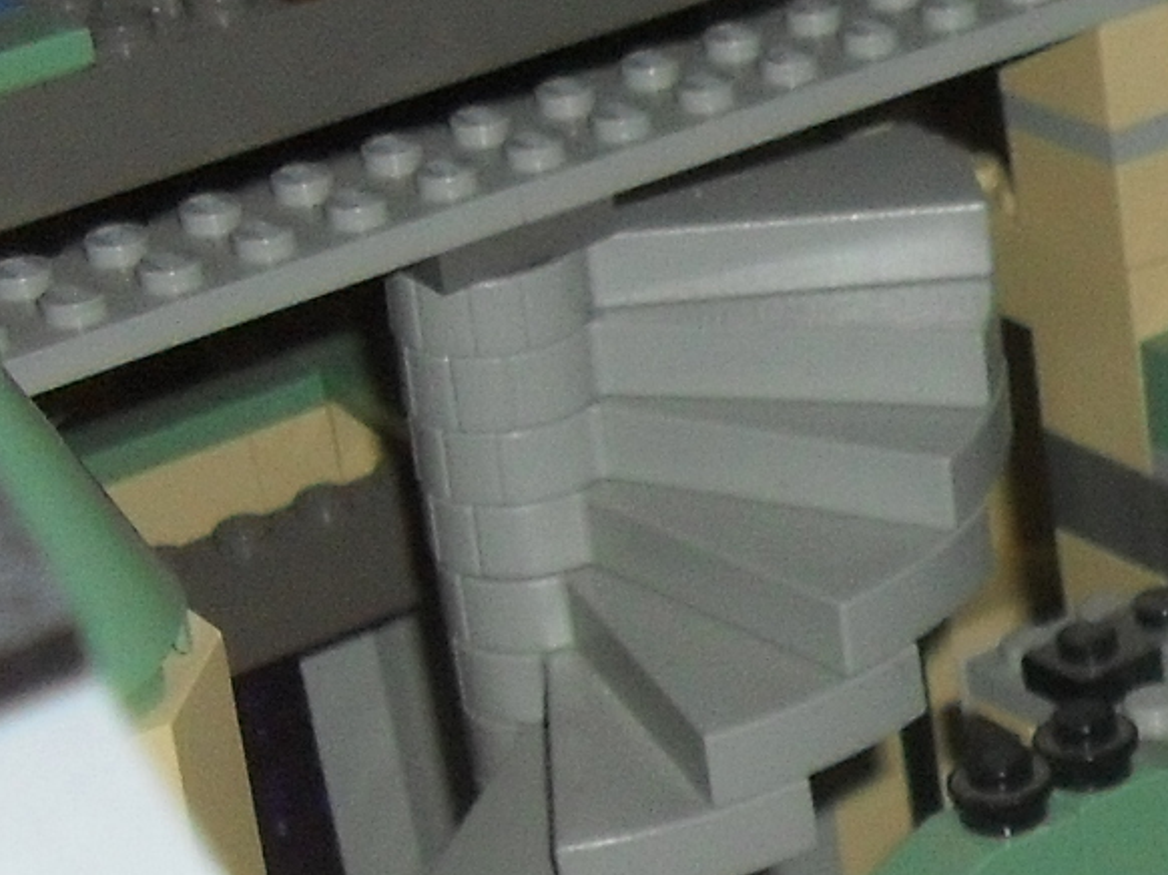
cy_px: 875
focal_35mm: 156
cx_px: 2505
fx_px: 5262
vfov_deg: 9.4
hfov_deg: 11.2
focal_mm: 6.3
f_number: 3.2
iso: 200
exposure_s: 1/45
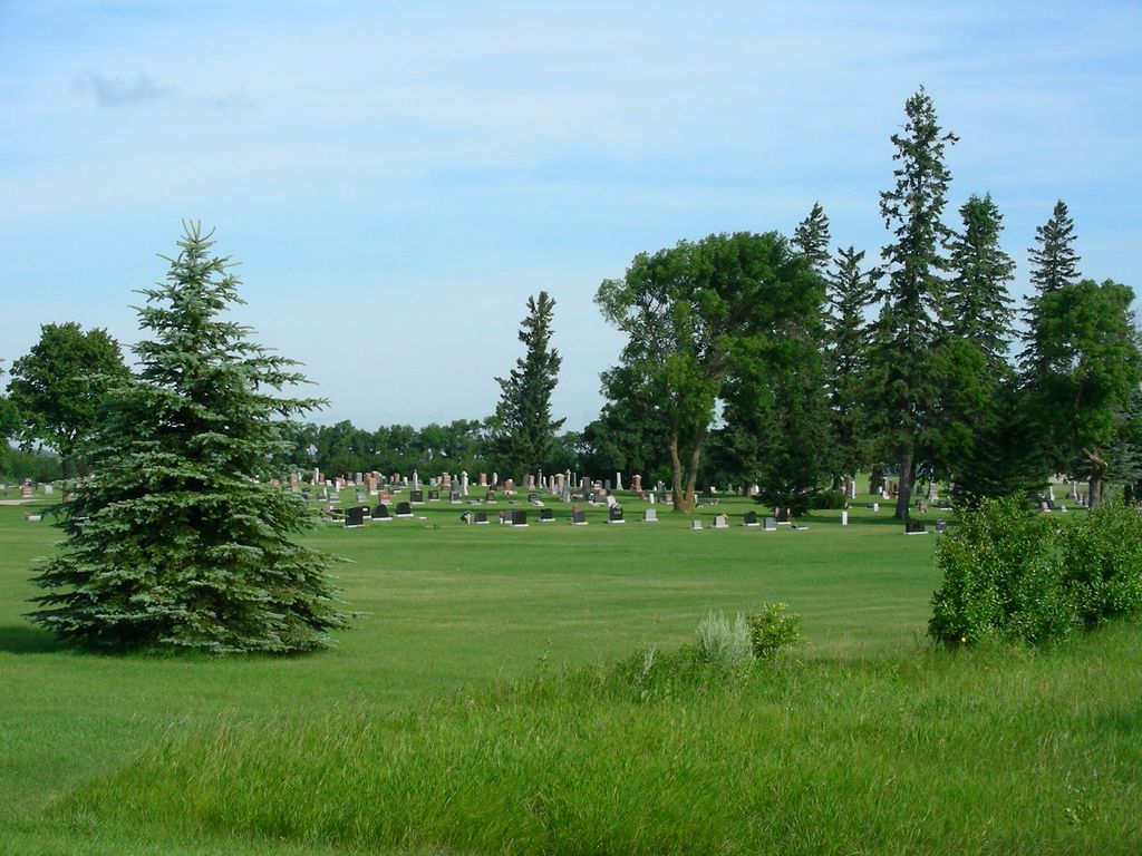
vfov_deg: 18.7
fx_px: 2606
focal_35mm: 79
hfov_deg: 24.7
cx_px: 571
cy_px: 428
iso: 50
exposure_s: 1/607
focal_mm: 13.2
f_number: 4
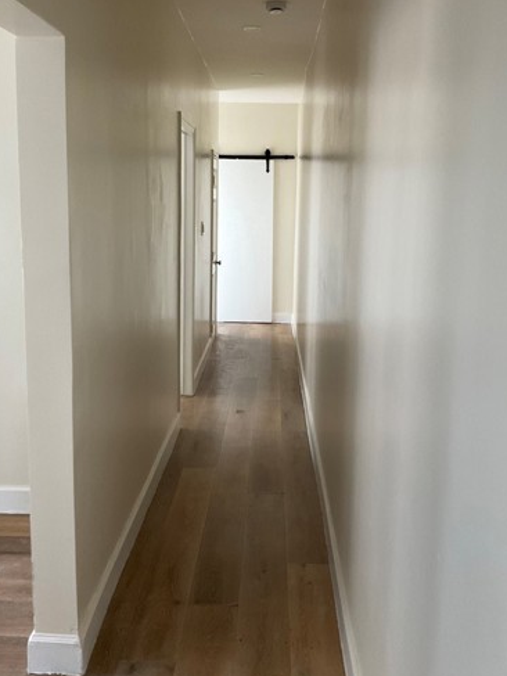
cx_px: 272
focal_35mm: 38
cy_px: 319
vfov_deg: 49.0
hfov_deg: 37.7
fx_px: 742
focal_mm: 3
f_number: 1.8
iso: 100
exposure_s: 1/60
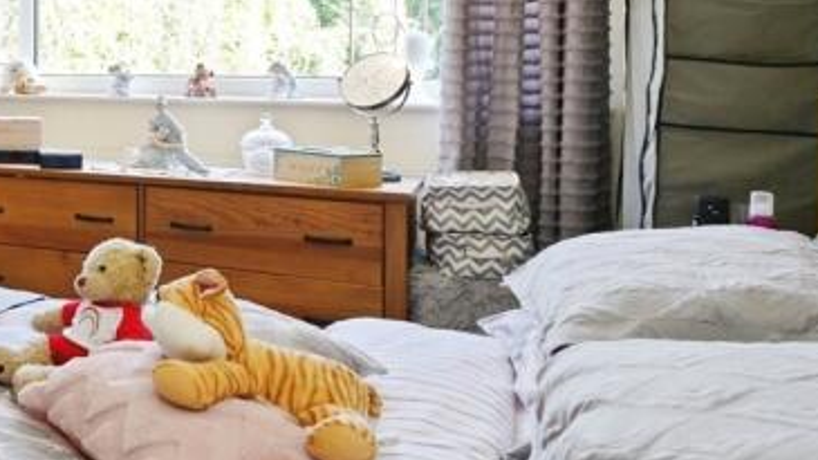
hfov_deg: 33.7
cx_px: -206
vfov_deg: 24.9
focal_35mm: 47
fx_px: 1019
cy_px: 82
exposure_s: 1/100
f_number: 7.1
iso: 1250
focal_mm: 16
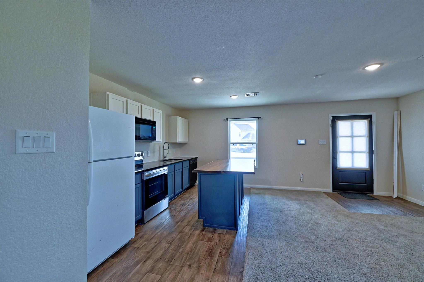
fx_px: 165
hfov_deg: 104.3
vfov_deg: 81.1
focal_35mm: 14
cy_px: 141
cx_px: 212
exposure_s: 1/20
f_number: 8
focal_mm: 14
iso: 400
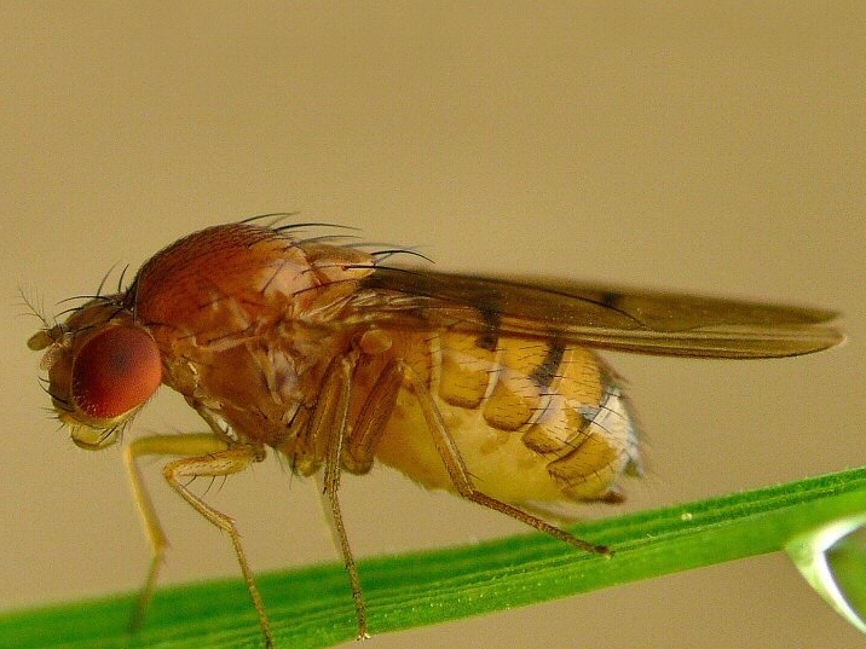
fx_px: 14310
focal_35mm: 572
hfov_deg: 3.5
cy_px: 444
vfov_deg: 2.6
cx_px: 440
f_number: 5.6
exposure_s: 1/60
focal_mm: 66.7
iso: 100
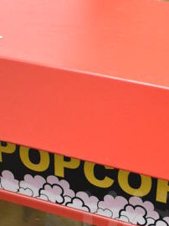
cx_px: 138
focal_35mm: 88
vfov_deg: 21.4
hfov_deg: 16.6
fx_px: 574
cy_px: 230
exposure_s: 1/125
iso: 2800
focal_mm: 18
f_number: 3.5
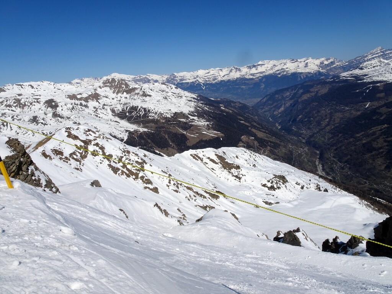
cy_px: 147
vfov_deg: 56.8
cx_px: 196
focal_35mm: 24
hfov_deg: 71.6
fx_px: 272
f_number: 4.5
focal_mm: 4.1
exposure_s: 1/2000
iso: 80
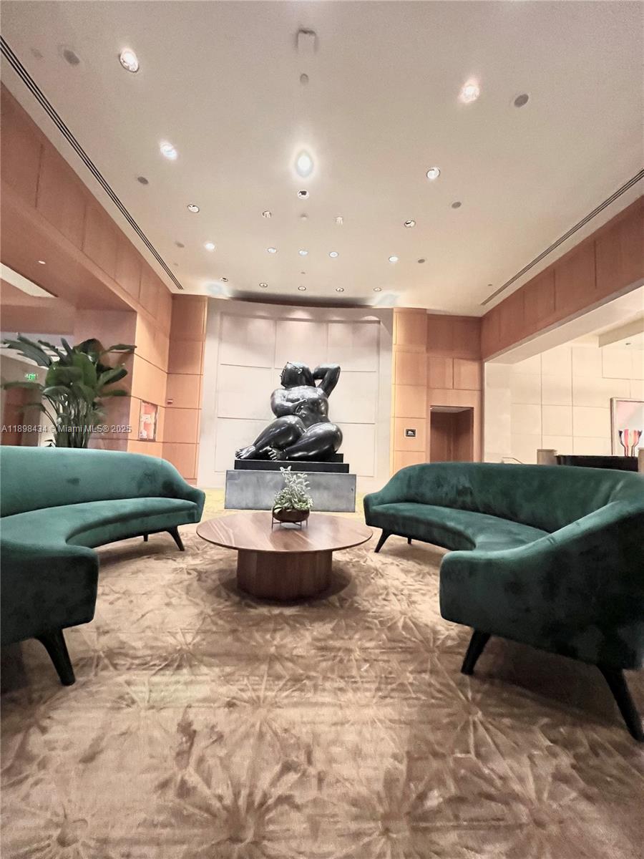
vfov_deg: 106.2
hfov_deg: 89.9
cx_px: 322
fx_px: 322
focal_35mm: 13
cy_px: 430
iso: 1000
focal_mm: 1.57
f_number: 1.8
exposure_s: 1/60
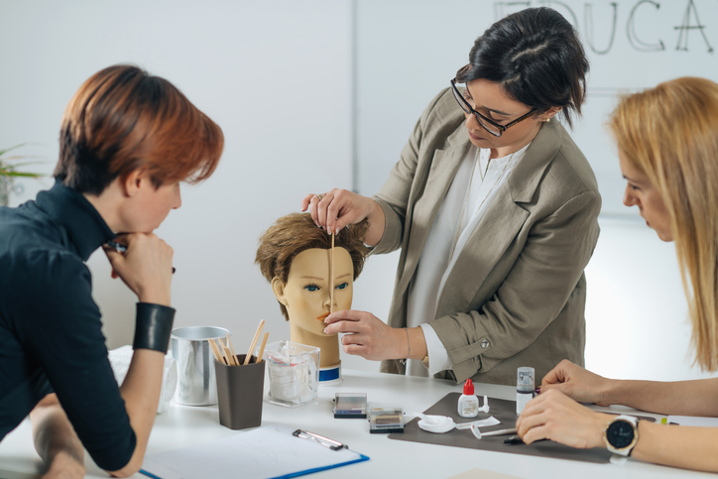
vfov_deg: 16.1
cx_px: 359
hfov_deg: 23.9
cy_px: 240
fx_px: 1696
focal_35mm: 85
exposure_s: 1/200
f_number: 2.5
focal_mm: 85
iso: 64
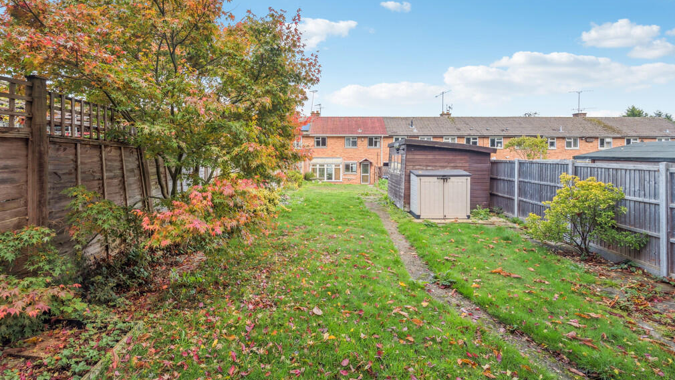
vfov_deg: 63.8
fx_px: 304
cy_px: 172
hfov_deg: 95.9
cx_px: 337
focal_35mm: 17
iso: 100
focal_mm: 16
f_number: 9
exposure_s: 1/60
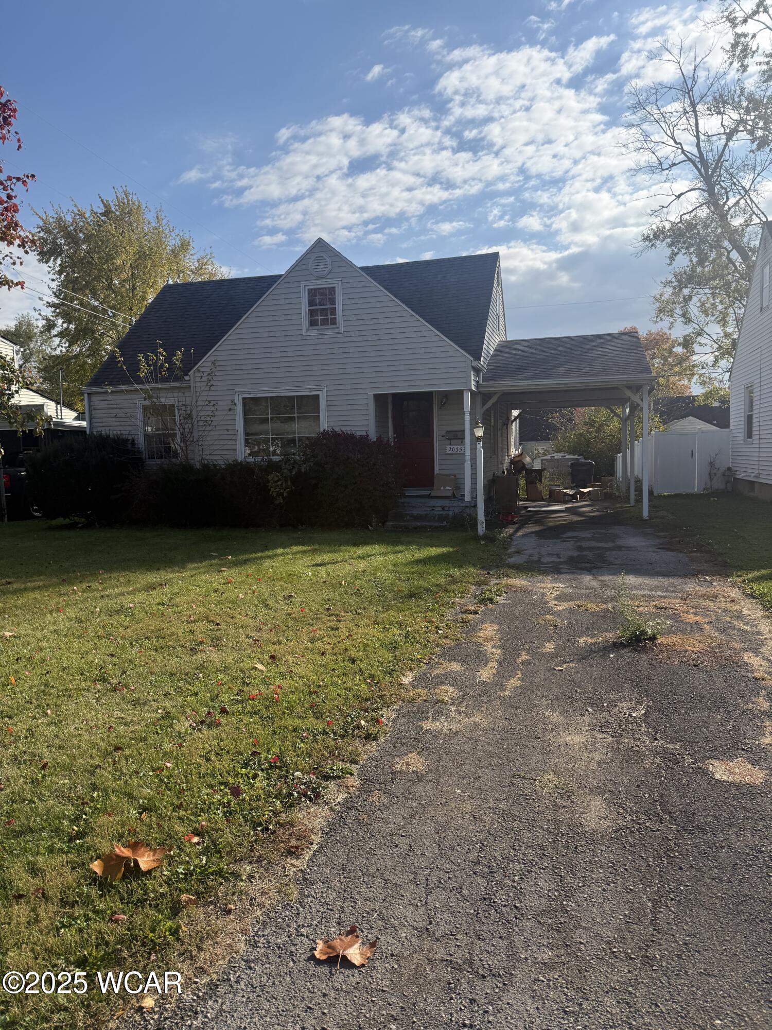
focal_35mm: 24
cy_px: 515
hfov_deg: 56.8
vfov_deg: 71.6
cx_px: 386
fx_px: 714
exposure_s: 1/6173
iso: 100
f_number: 1.78
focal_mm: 6.76
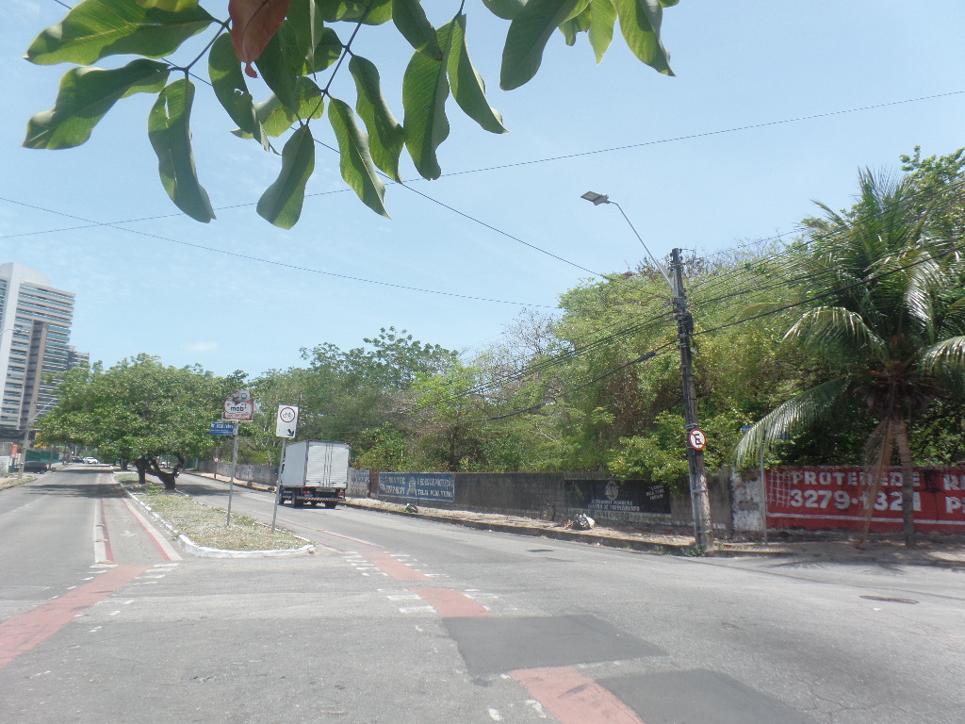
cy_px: 362
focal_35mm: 23
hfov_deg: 73.9
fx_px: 641
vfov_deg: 58.9
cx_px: 482
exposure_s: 1/750
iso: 80
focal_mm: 4.1
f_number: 3.5
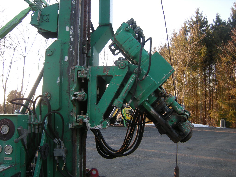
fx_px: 191
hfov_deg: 63.4
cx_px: 118
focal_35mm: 28
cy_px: 88
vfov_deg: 49.7
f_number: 2.8
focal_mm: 4.7
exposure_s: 1/69.5
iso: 86
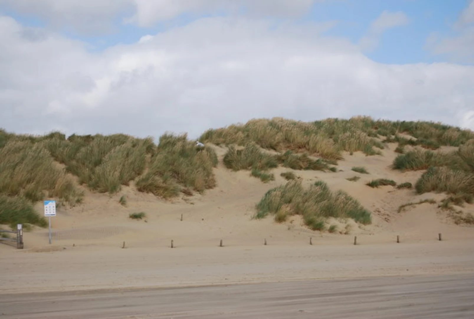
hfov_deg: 24.6
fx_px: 1089
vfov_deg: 16.6
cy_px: 160
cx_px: 237
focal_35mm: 82
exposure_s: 1/1000
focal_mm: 55
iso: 180
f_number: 5.6
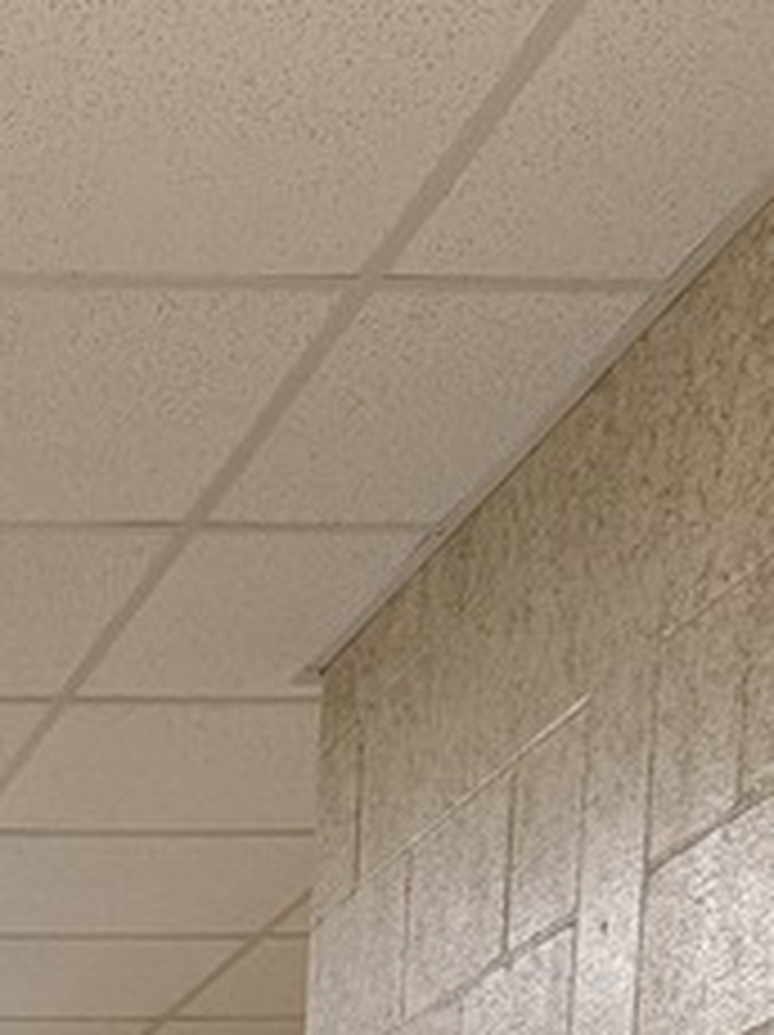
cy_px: 2272
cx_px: -662
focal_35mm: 107
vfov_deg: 14.2
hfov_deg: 12.5
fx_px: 3196
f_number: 1.78
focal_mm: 6.76
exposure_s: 1/60
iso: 320
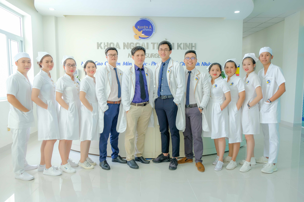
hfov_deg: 67.4
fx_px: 228
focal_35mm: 27
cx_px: 152
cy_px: 101
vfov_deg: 47.9
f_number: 3.2
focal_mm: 18
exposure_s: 1/100
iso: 400
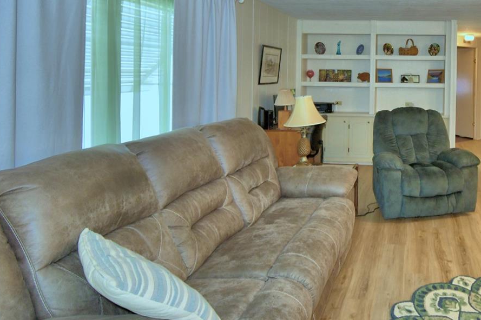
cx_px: 399
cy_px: 81
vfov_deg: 46.2
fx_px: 361
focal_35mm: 27
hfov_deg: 60.7
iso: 200
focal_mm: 10
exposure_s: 1/40
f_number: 4.5
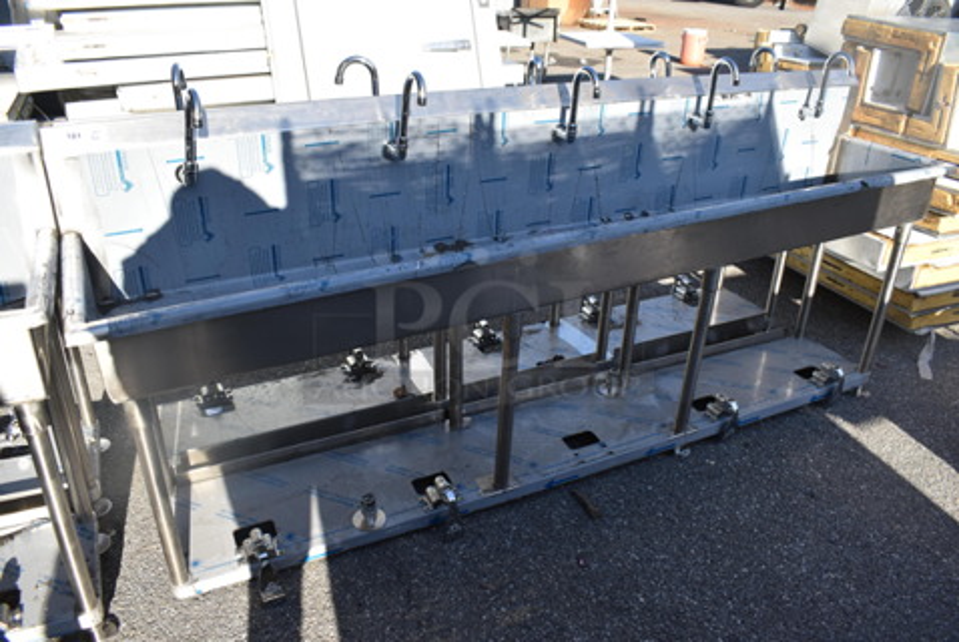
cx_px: 480
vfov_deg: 48.1
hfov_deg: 67.3
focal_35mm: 27
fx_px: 720
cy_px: 321
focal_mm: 18
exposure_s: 1/320
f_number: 7.1
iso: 200
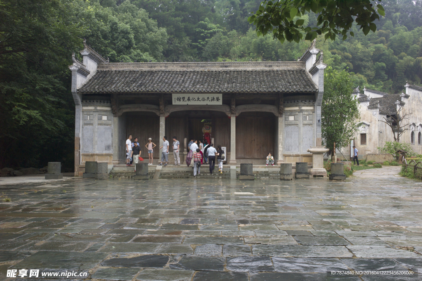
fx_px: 410
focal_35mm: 35
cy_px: 140
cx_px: 211
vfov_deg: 37.8
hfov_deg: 54.5
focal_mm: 35
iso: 800
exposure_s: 1/45
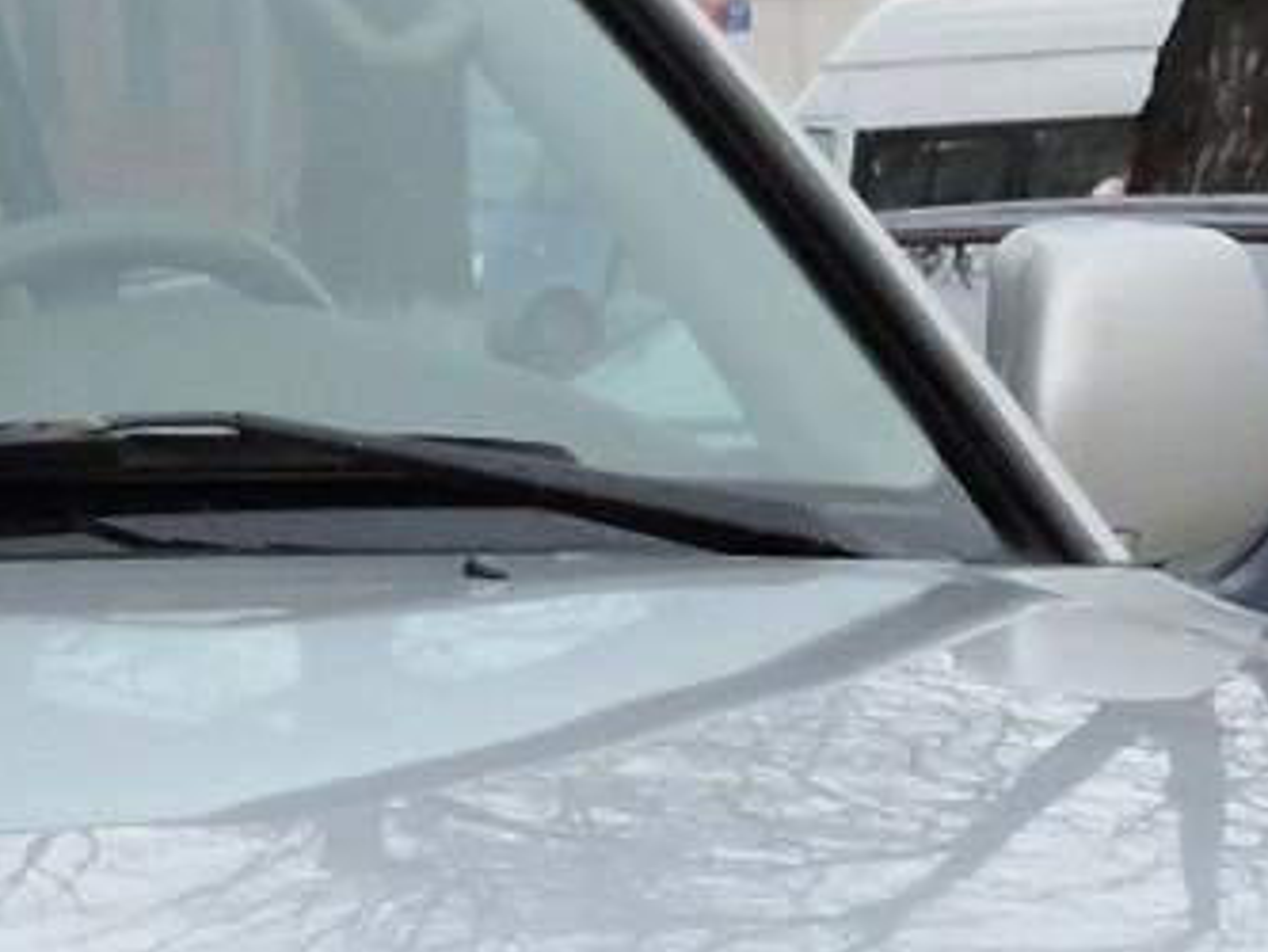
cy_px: 1500
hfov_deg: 9.3
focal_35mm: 210
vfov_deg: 7.0
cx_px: -187
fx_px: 7695
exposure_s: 1/400
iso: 100
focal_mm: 6.3
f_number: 3.8
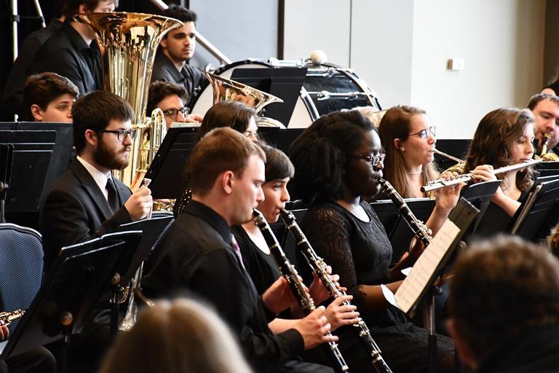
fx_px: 3261
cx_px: 280
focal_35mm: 210
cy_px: 186
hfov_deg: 9.8
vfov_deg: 6.5
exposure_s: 1/125
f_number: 5.6
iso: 4500
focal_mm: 140
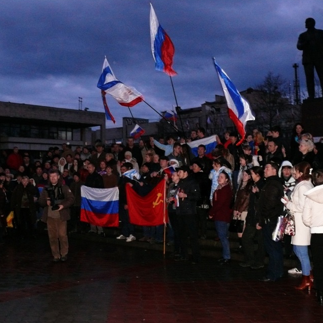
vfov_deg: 40.0
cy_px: 159
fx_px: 443
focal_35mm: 42
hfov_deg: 40.0
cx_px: 143
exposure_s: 1/30
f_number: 2.8
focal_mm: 7.4
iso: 400
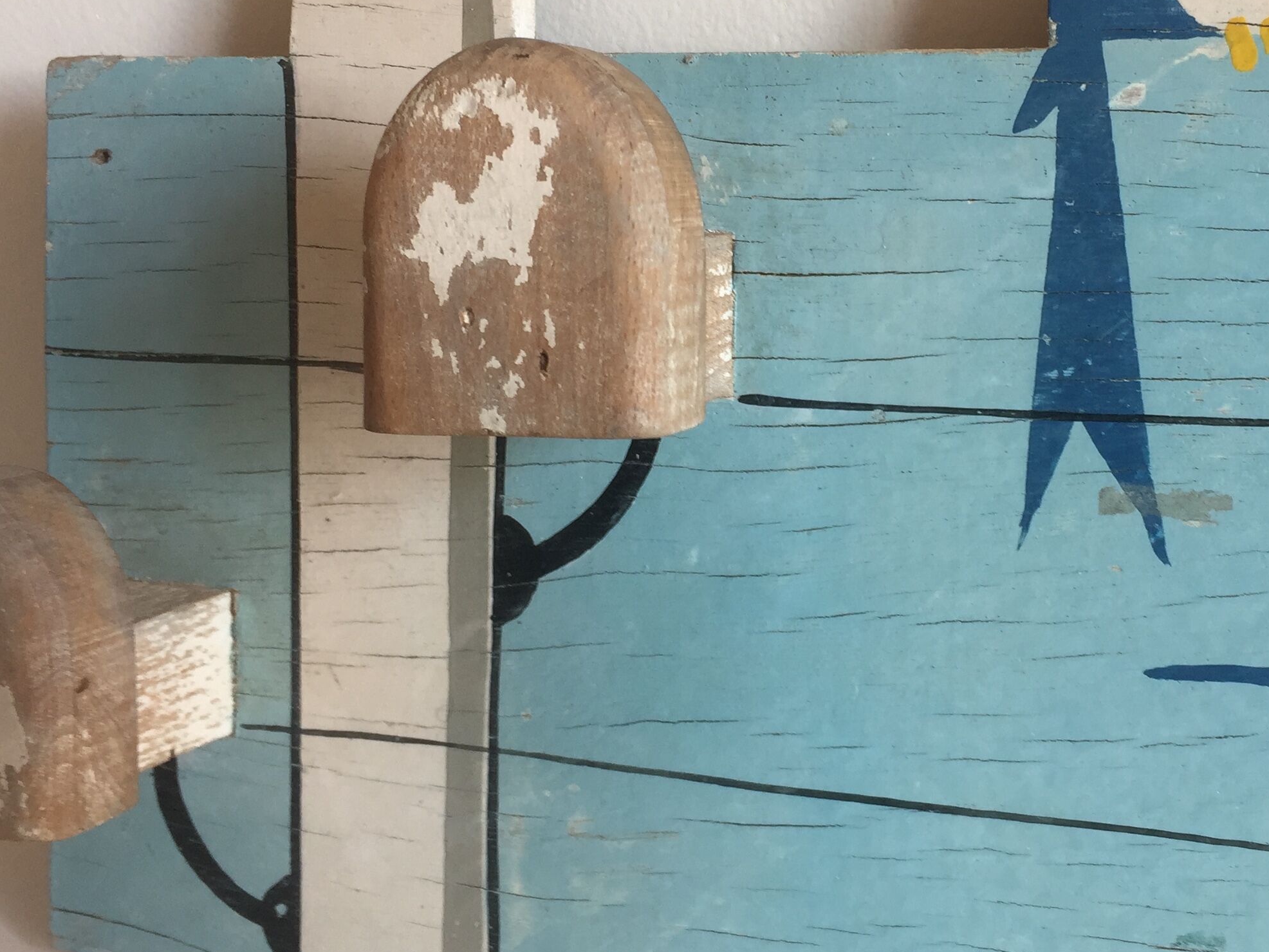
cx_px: 802
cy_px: 368
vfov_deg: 30.2
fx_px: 1760
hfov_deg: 39.4
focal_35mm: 48
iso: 40
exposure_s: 1/50
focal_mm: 4.15
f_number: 2.2
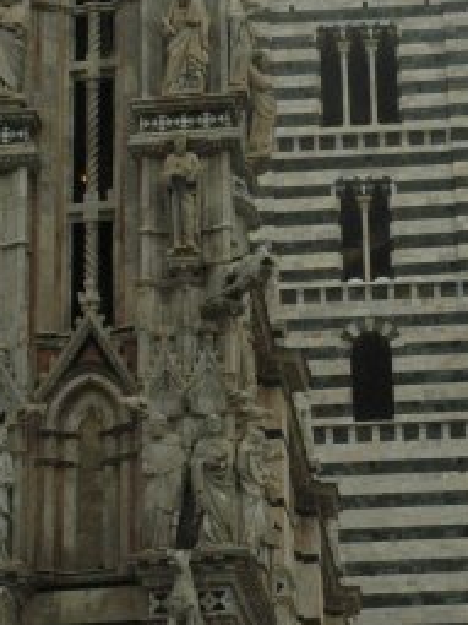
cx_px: 363
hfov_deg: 9.5
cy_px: 96
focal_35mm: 155
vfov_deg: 12.7
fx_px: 2796
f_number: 14
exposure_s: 1/800
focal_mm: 38
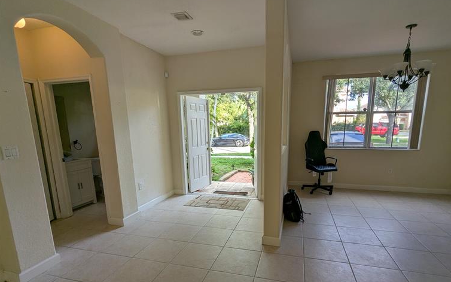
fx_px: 221
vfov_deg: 64.3
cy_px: 171
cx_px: 236
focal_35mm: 18
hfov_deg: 91.0
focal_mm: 2.35
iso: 61
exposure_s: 1/189
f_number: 2.2
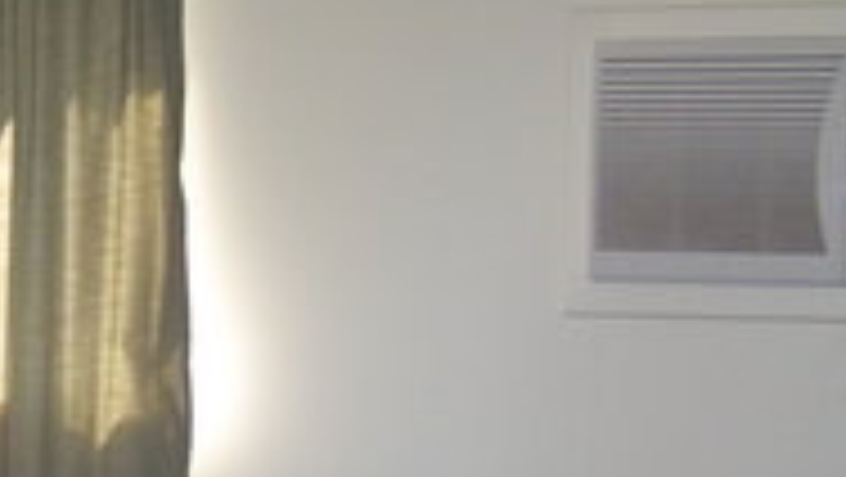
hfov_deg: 19.6
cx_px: 18
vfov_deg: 11.2
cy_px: 578
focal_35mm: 106
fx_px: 2379
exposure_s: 1/60
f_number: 2.8
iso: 160
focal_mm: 6.3
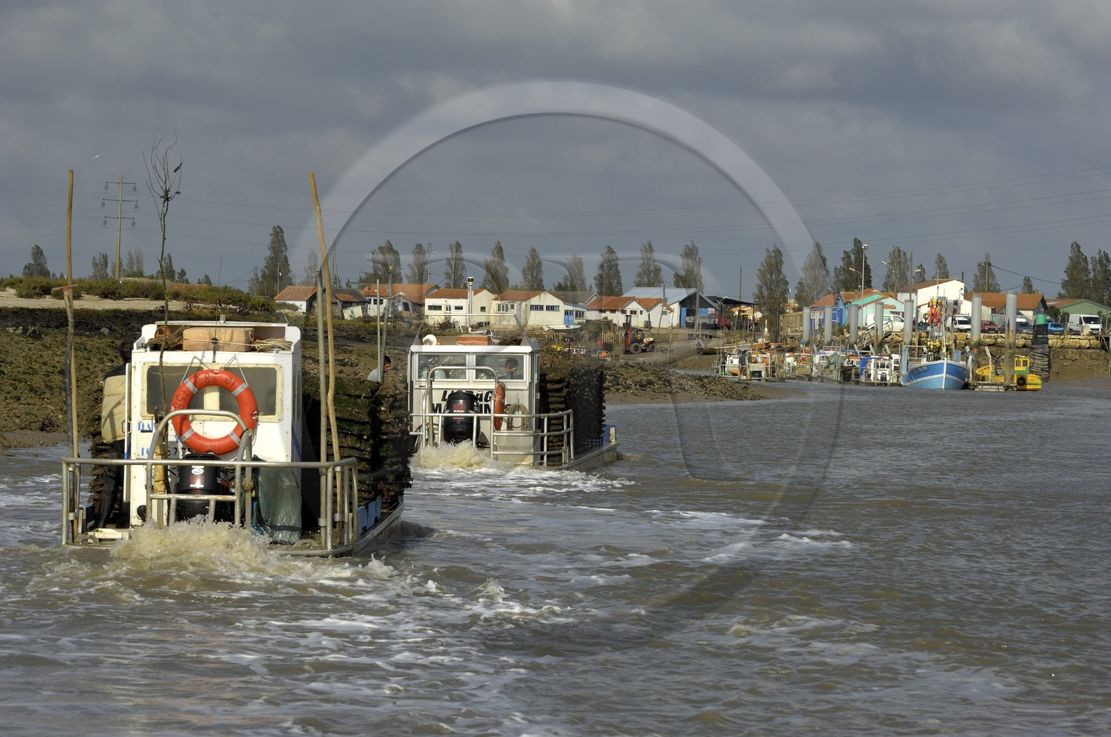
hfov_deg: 13.1
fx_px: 4854
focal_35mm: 158
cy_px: 368
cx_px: 556
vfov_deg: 8.7
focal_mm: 105
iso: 100
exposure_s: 1/400
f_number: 7.6
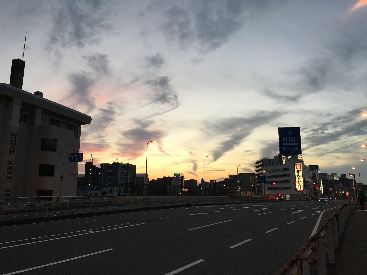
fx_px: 307
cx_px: 184
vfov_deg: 48.2
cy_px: 138
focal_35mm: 29
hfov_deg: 61.7
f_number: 2.2
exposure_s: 1/30
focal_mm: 4.15
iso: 40
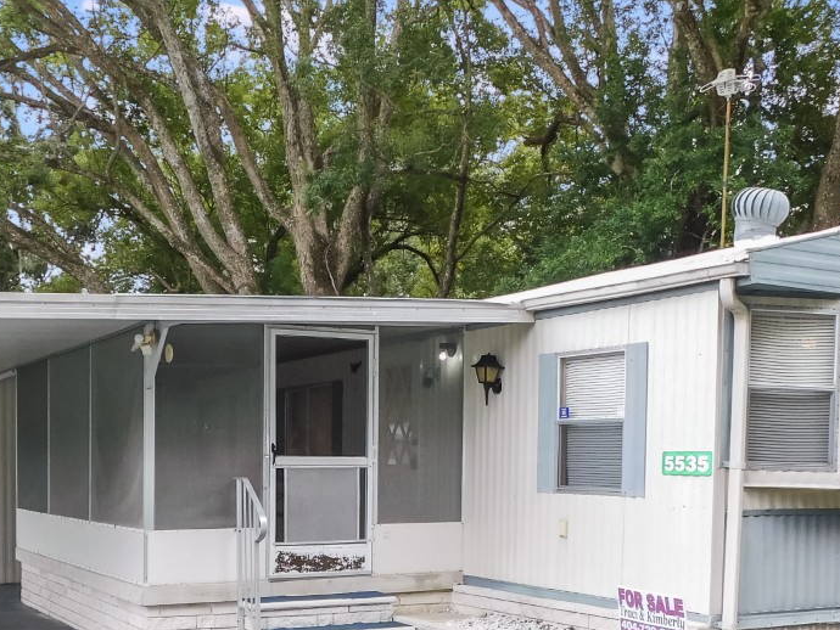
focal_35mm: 48
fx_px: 1165
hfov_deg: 39.4
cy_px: 441
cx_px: 313
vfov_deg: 30.0
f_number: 3
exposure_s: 1/100
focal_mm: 4
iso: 125
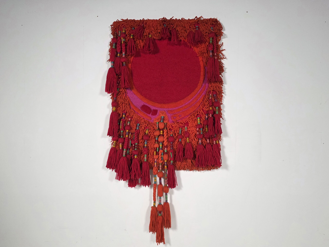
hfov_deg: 73.9
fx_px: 219
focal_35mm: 23
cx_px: 164
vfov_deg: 58.9
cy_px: 124
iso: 250
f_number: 1.7
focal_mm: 6.3
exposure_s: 1/101
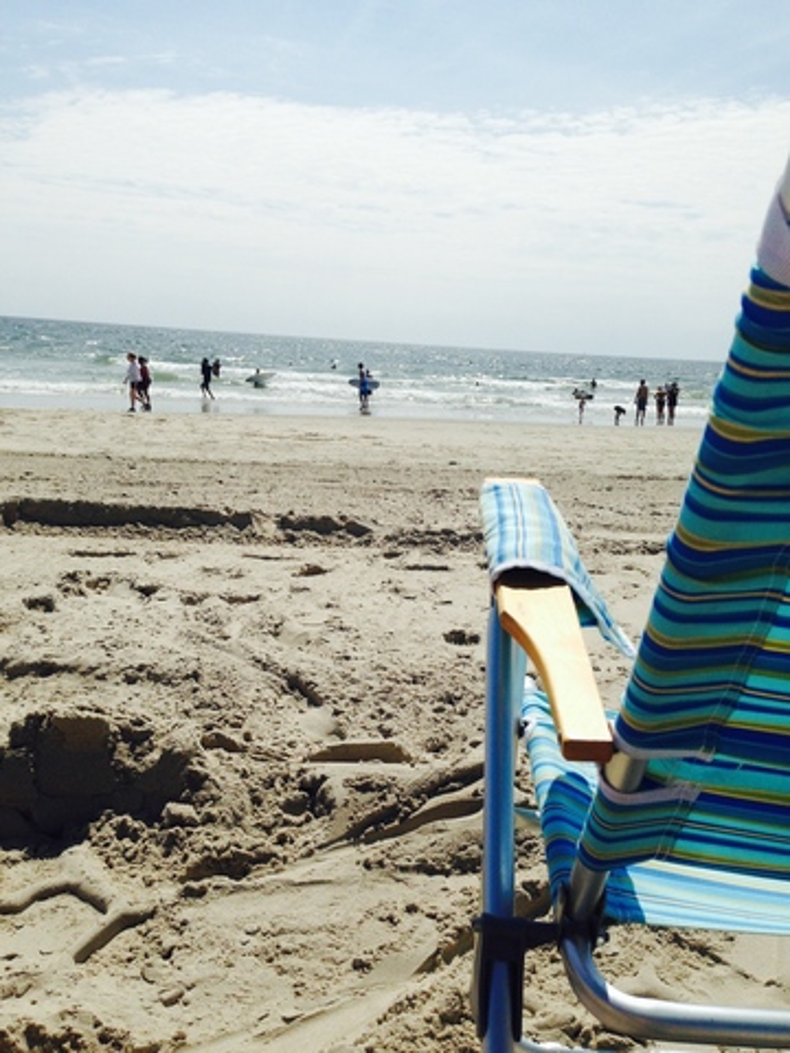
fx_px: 1004
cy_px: 526
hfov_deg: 42.9
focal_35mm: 33
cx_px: 395
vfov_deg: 55.4
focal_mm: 4.12
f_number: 2.4
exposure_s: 1/4525
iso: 50
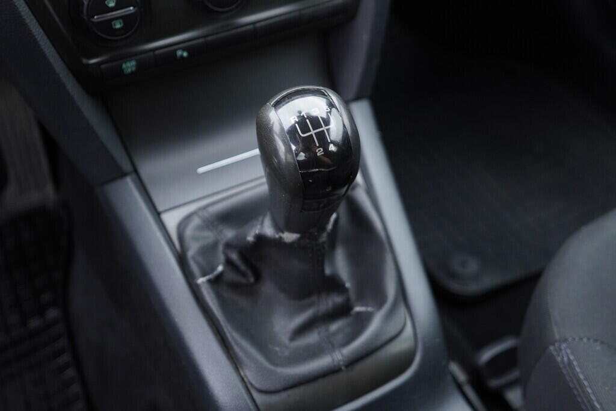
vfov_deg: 36.9
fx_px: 616
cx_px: 308
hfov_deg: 53.1
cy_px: 206
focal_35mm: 36
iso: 320
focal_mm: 24
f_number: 2.8
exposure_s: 1/40
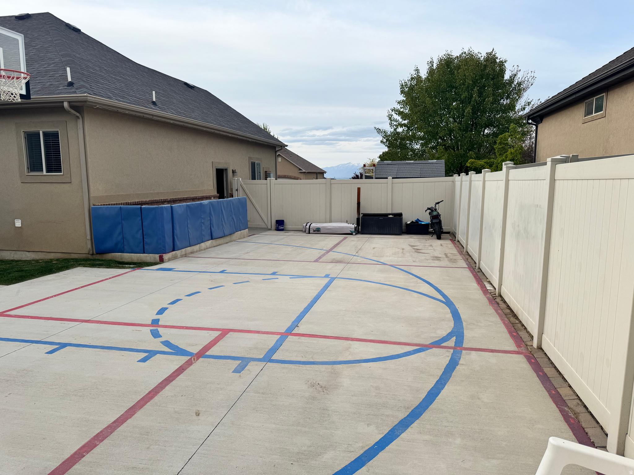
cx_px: 317
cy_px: 238
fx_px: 440
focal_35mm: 24
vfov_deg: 56.8
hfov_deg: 71.6
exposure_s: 1/2833
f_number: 1.78
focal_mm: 6.76
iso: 80
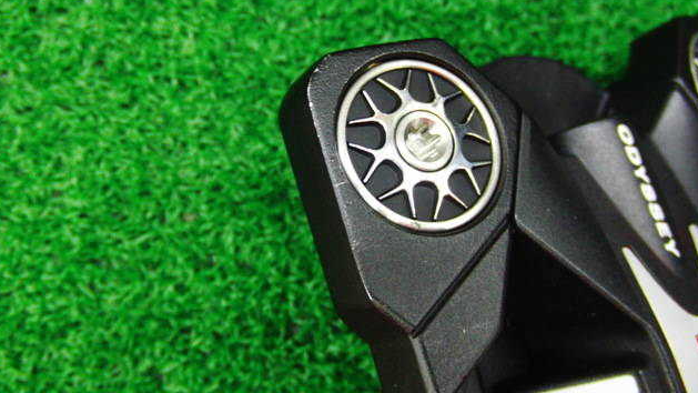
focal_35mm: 41
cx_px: 347
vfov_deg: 29.0
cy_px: 162
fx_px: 759
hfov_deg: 49.4
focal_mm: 6.42
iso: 400
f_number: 3.6
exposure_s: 1/30
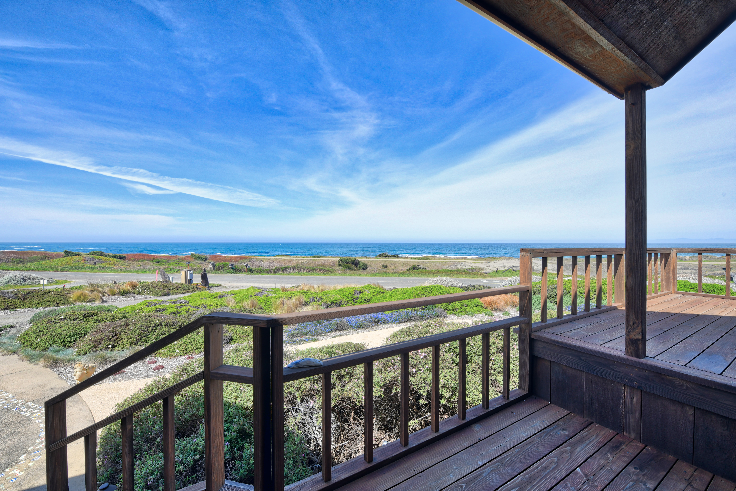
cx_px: 368
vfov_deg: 81.2
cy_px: 246
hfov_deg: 104.3
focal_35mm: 14
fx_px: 286
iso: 400
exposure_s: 1/125
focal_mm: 14
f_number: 11
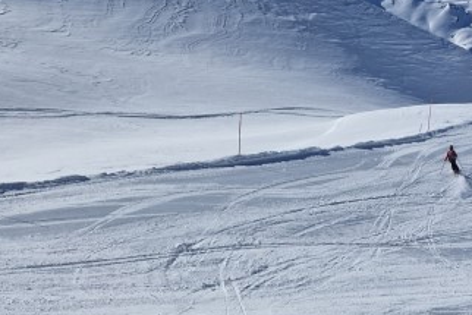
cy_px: -149
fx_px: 997
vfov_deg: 16.5
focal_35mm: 76
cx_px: 553
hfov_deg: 24.4
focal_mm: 5.4
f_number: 1.8
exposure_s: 1/4072
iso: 50
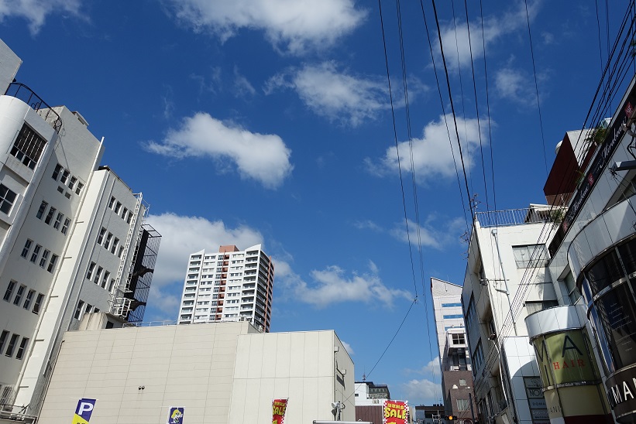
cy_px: 212
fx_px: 424
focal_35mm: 24
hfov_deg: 73.7
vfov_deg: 53.2
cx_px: 318
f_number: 5
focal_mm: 8.8
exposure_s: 1/160
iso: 125
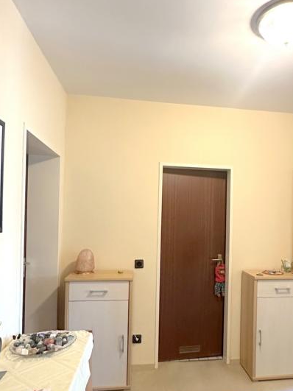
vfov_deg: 65.1
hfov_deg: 50.7
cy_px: 221
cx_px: 186
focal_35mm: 27
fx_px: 305
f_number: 2.2
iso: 500
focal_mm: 2.22
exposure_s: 1/50
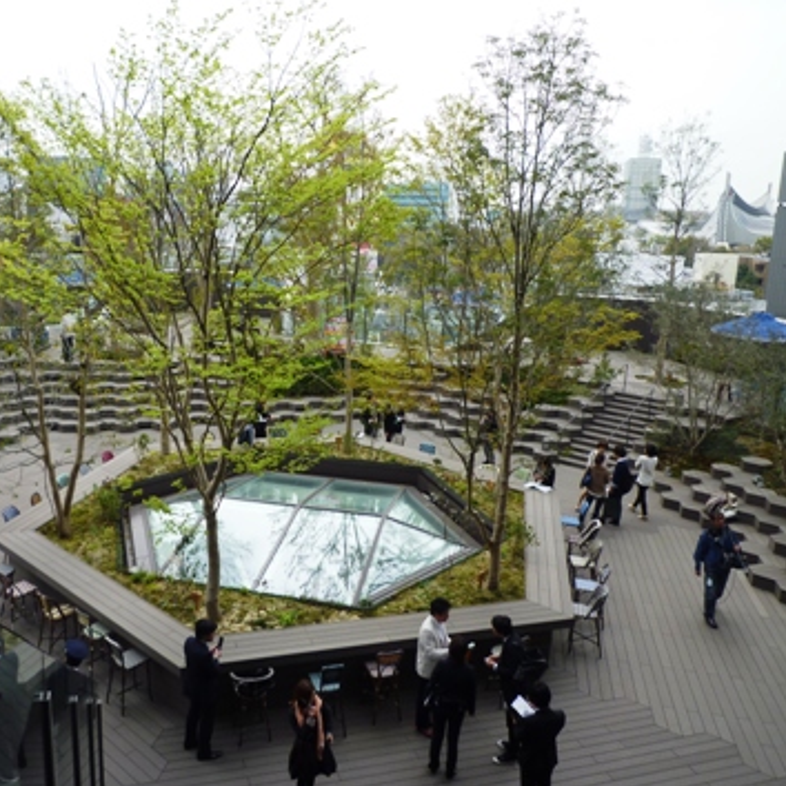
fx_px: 771
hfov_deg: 53.5
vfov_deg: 54.0
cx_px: 298
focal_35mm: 30
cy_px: 397
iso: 80
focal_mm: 4.4
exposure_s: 1/500
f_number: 2.8
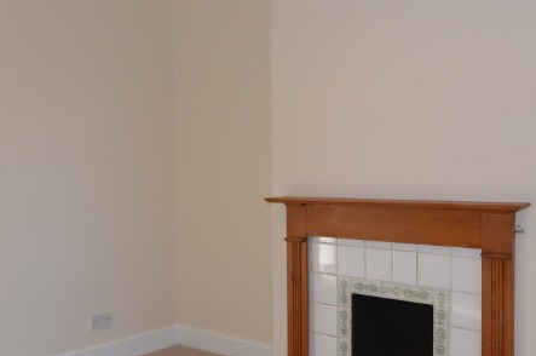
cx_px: 249
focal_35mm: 38
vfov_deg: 34.8
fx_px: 567
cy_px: 190
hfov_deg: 50.5
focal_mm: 11
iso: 400
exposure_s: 1/60
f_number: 4
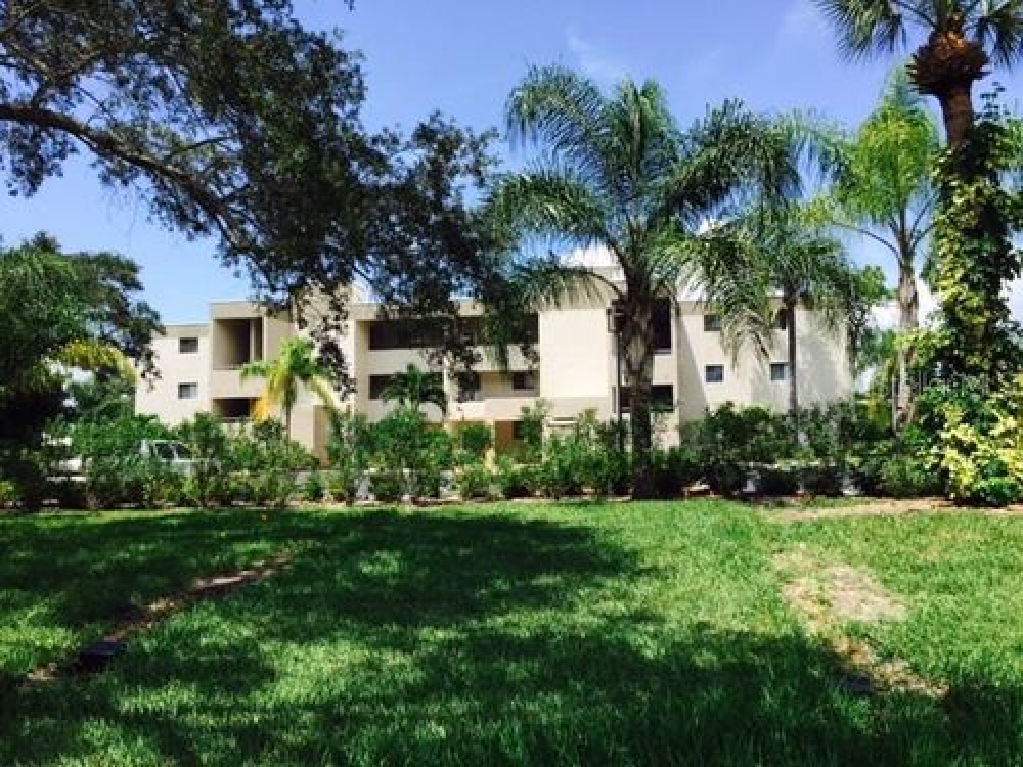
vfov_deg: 48.2
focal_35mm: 29
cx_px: 512
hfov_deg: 61.7
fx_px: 857
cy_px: 384
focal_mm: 4.15
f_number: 2.2
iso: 32
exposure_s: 1/1236
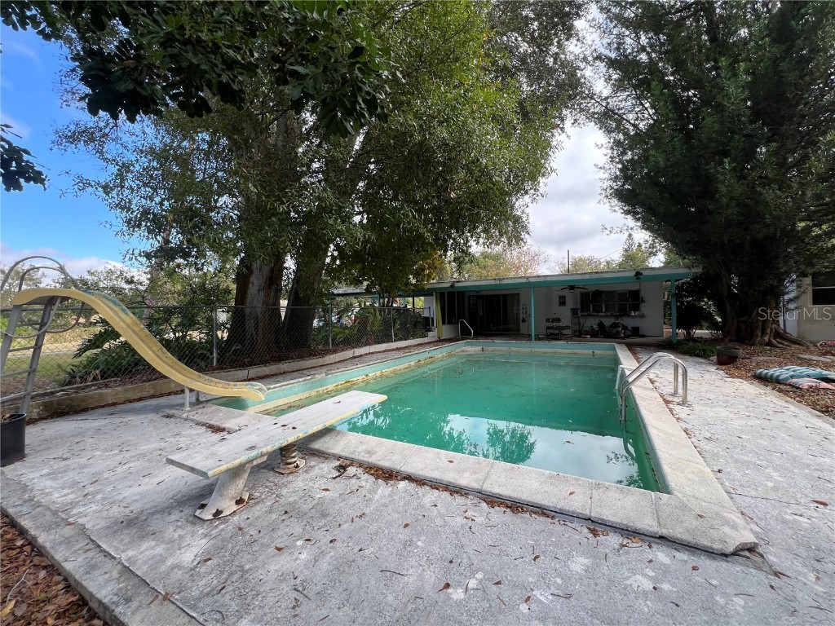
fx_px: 314
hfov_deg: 106.2
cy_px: 313
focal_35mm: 13
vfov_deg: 89.9
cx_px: 418
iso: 32
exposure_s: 1/290
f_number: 1.8
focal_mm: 1.57
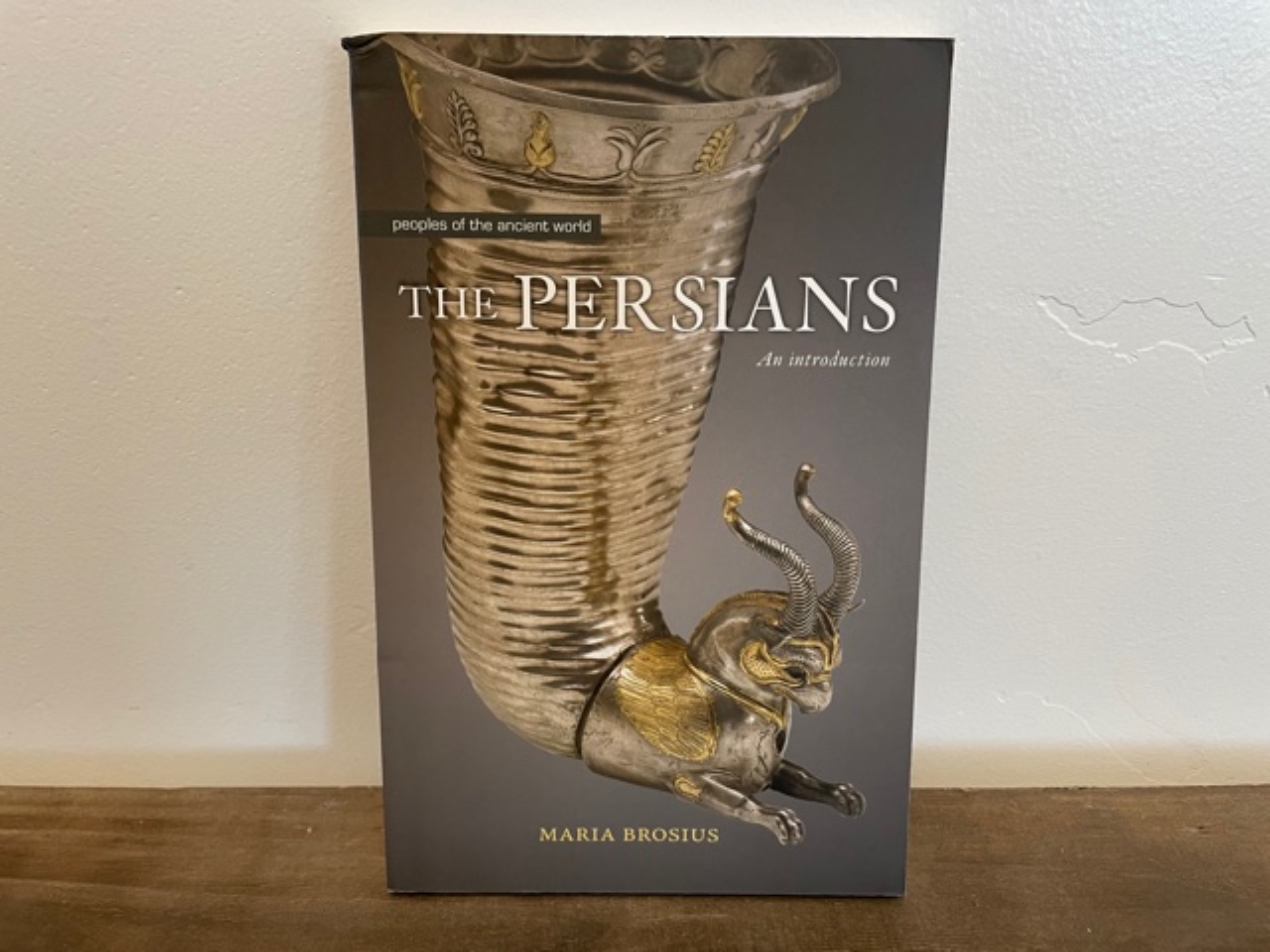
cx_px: 635
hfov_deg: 67.3
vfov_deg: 53.1
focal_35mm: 26
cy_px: 476
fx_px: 954
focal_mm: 4.2
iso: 125
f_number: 1.6
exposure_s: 1/60
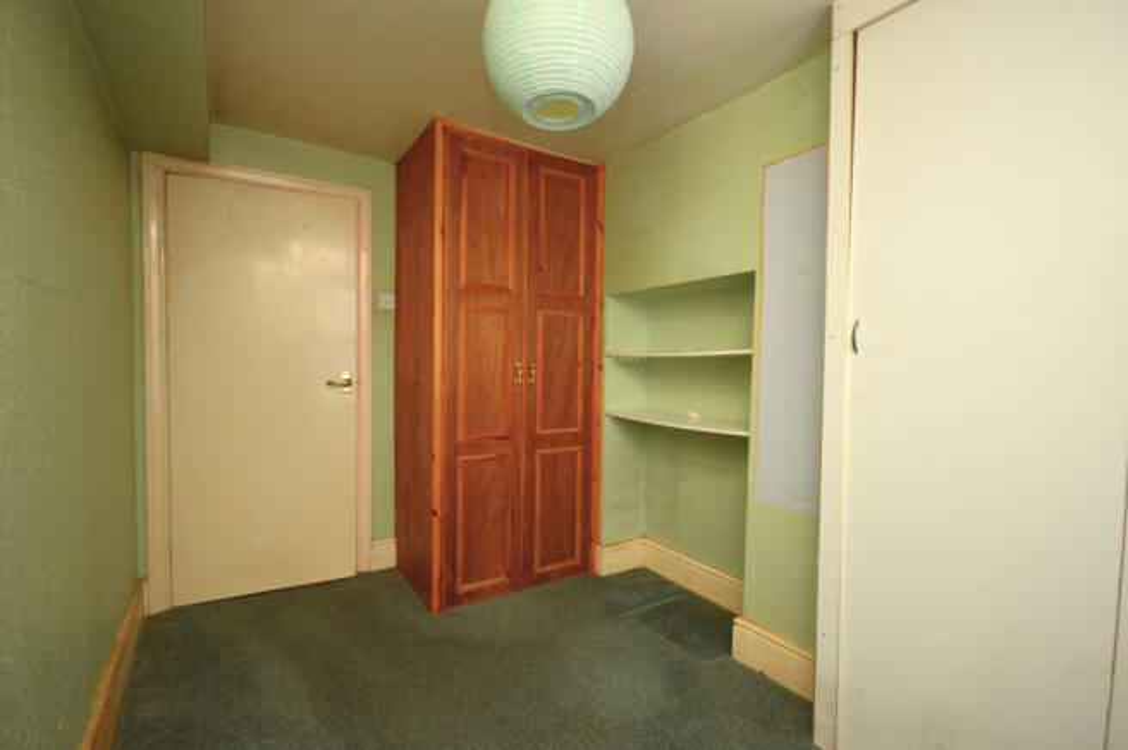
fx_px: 470
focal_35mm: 15
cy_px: 375
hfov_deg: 100.4
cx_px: 564
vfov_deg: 77.2
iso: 800
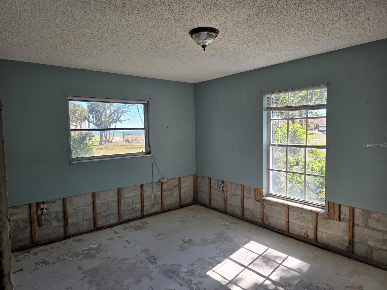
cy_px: 145
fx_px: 257
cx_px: 194
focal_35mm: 23
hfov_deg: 73.9
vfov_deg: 58.9
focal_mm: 6.3
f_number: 1.7
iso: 20
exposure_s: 1/180
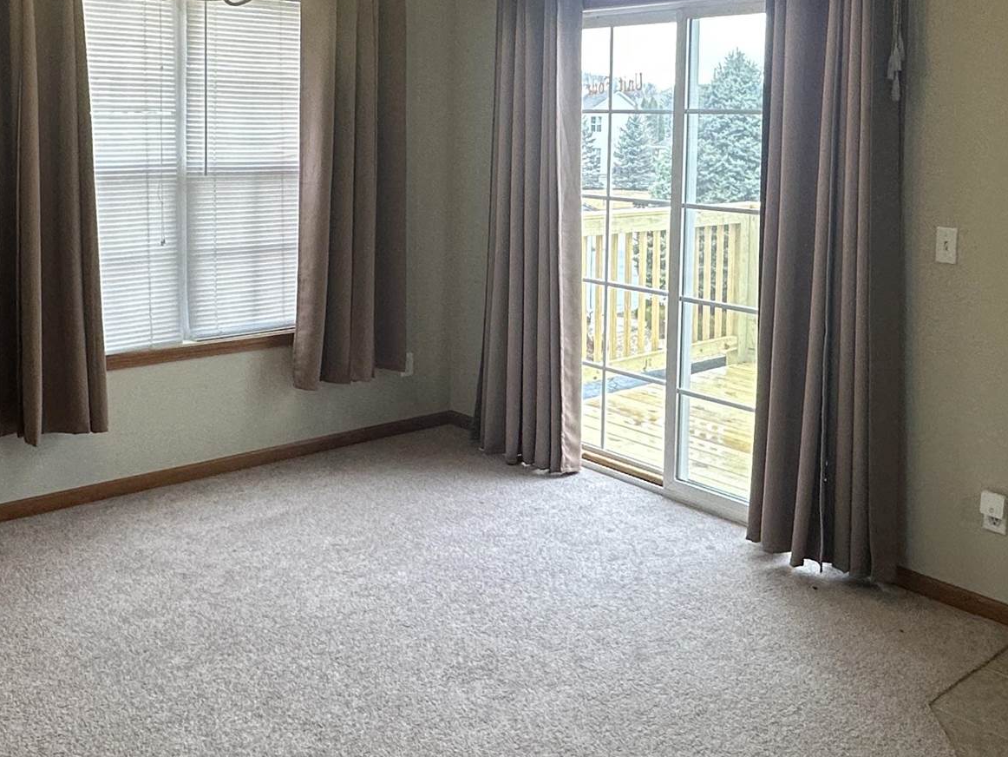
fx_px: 1078
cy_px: 194
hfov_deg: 50.1
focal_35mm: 37
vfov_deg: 37.8
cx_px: 495
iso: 160
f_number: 2.2
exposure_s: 1/120
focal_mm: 2.22
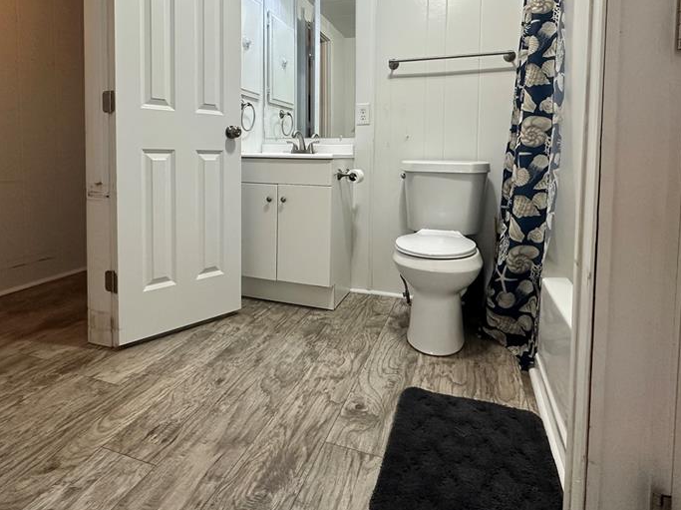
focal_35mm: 21
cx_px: 318
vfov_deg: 61.9
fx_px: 413
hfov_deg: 78.9
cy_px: 173
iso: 320
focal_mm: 2.22
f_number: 2.2
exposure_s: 1/120
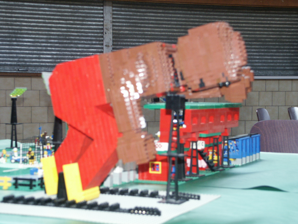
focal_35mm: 78
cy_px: 112
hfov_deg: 25.0
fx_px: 671
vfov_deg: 18.9
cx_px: 149
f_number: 3.5
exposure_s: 1/60
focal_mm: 19.46
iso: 200
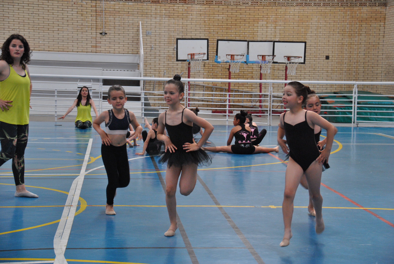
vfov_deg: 16.6
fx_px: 904
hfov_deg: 24.6
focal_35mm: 82
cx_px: 197
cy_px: 132
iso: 800
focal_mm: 55
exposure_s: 1/125
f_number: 5.6
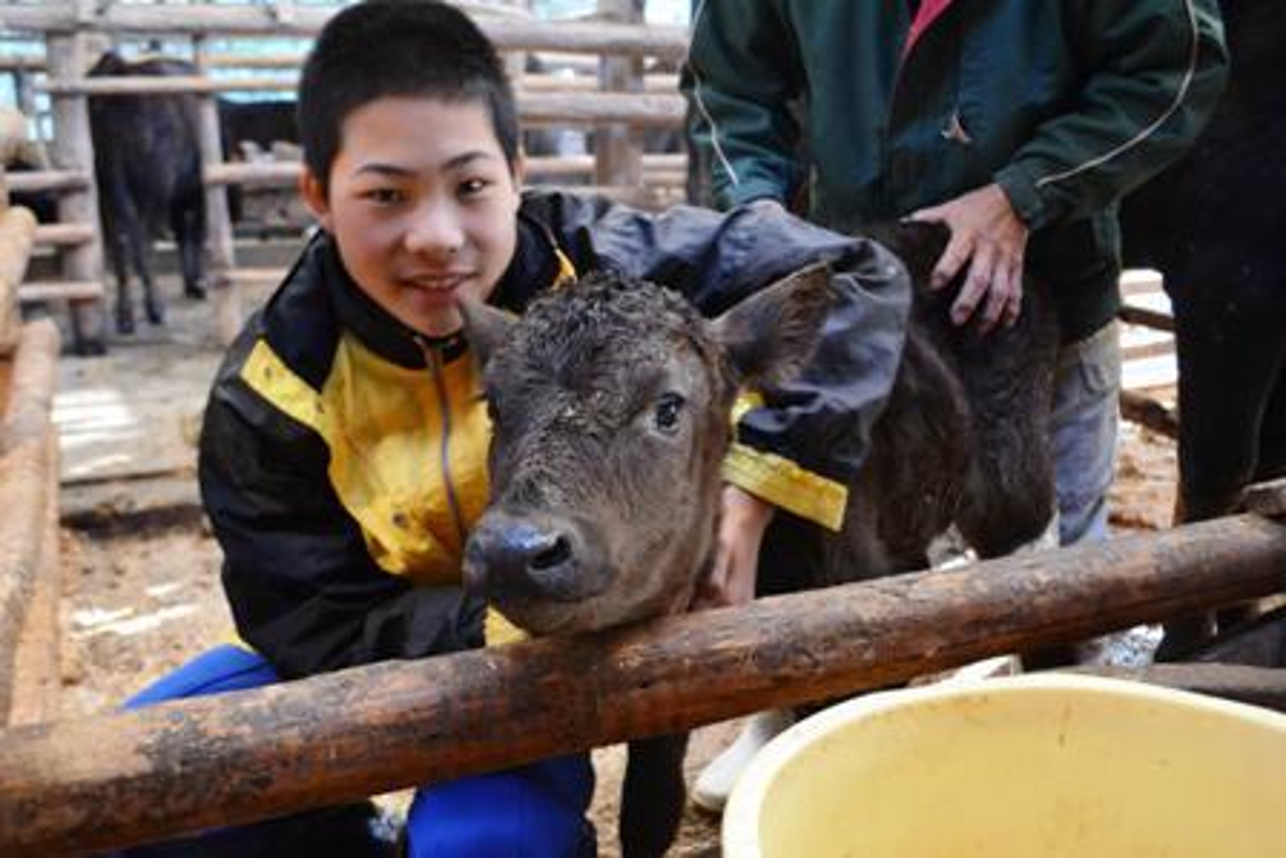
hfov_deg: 57.2
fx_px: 1179
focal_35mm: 33
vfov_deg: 40.0
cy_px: 429
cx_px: 643
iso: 1250
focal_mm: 22
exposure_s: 1/15
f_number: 4
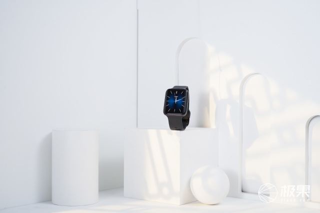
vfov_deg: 24.2
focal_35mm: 56
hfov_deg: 35.6
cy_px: 106
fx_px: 498
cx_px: 160
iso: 250
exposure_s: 1/30
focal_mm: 56
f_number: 8
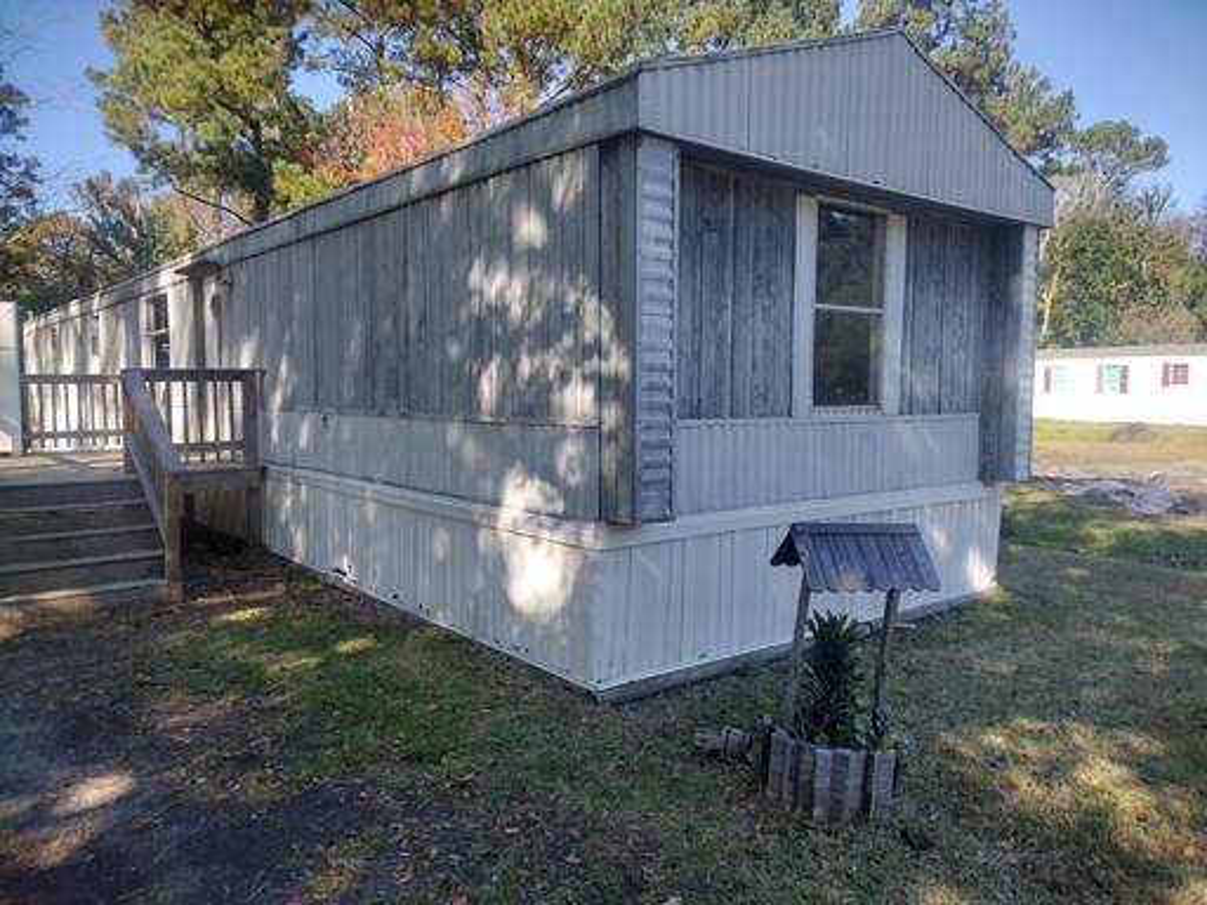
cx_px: 604
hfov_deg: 65.3
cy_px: 452
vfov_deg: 51.4
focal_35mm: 27
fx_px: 941
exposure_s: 1/982
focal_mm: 4.71
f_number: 1.7
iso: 100
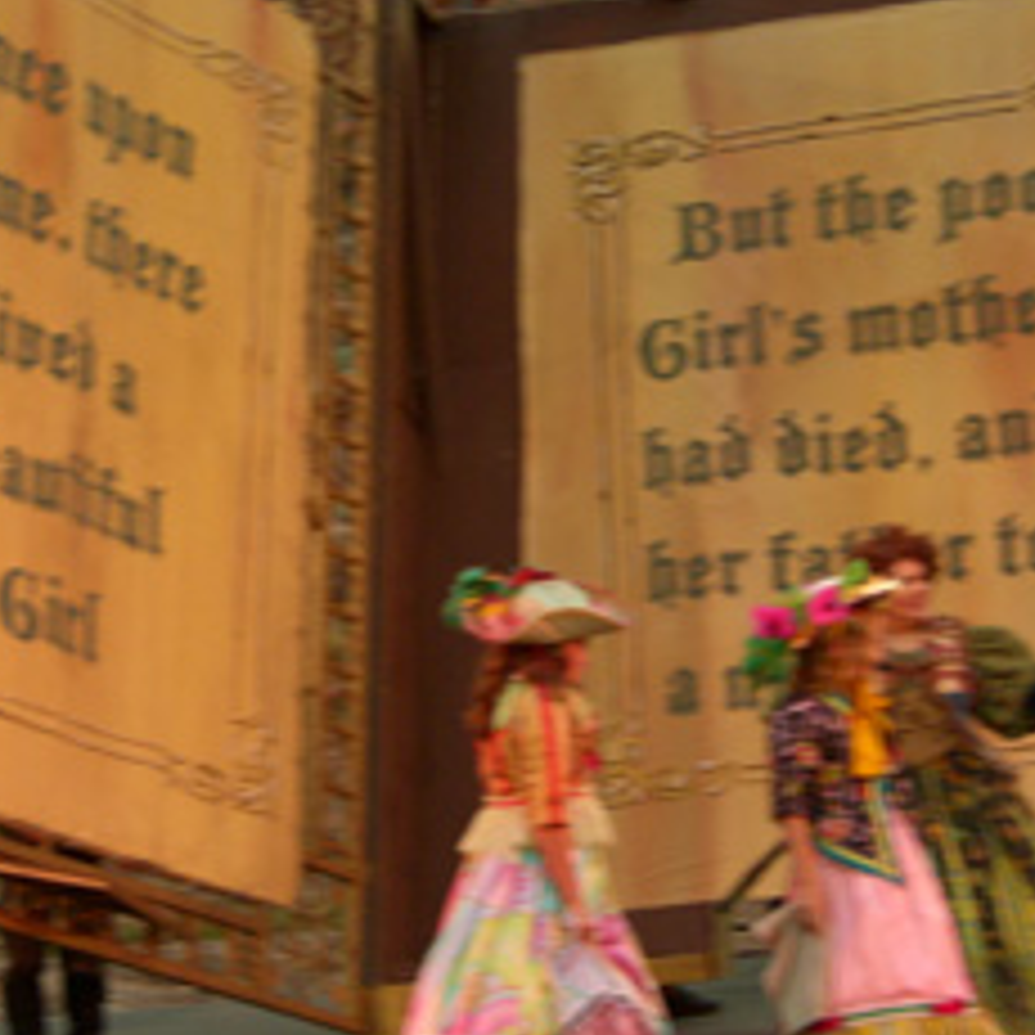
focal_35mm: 143
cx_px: 436
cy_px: 472
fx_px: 4837
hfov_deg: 12.2
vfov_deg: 12.2
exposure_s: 1/60
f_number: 4.8
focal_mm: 19.4
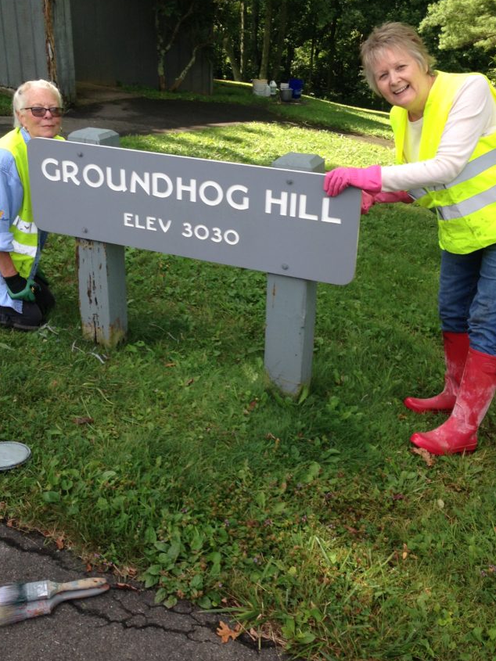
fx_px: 764
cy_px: 264
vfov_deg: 46.5
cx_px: 219
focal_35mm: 40
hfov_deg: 35.9
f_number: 2.4
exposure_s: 1/343
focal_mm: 4.12
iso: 50
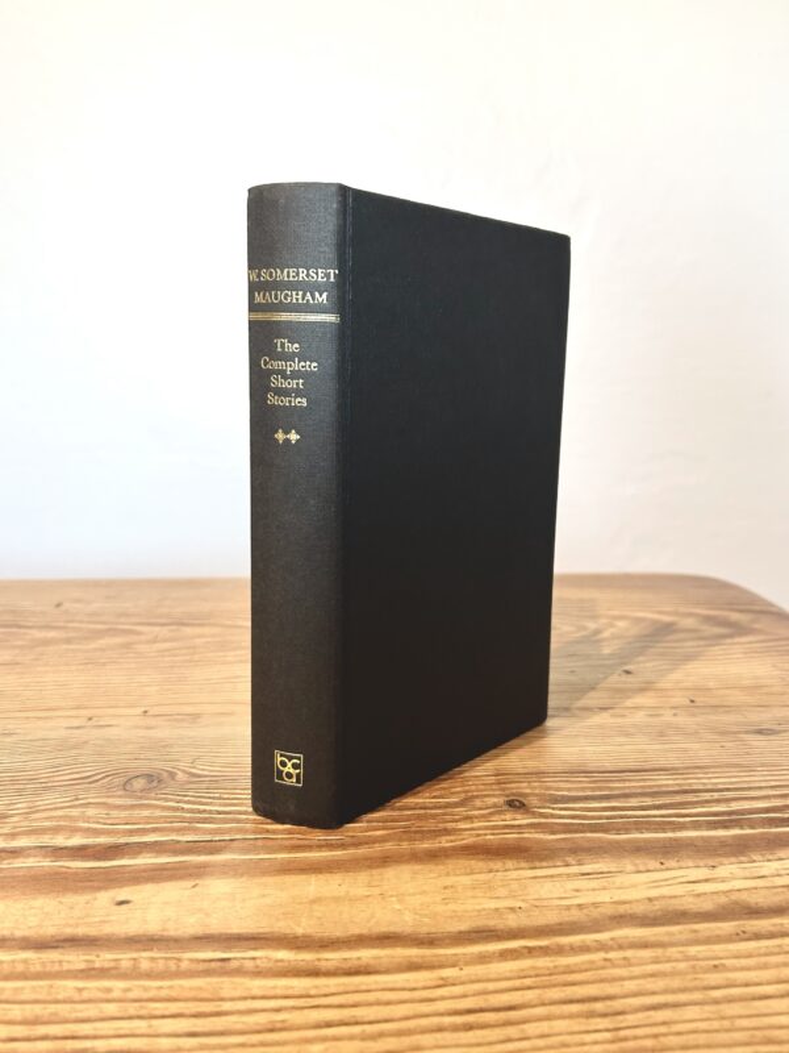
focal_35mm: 26
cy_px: 526
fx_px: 790
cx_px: 394
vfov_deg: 67.3
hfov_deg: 53.1
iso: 125
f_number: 1.5
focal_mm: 5.7
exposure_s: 1/100
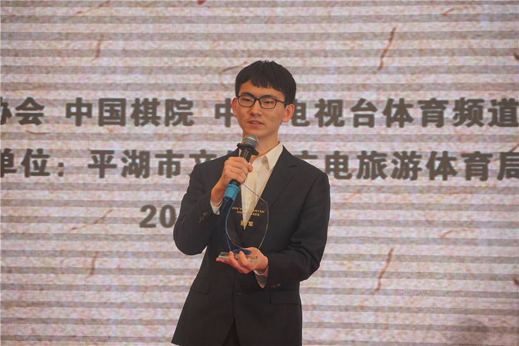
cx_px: 260
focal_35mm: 105
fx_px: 1513
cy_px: 173
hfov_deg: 19.5
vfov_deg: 13.0
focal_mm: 70
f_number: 4
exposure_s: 1/160
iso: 320
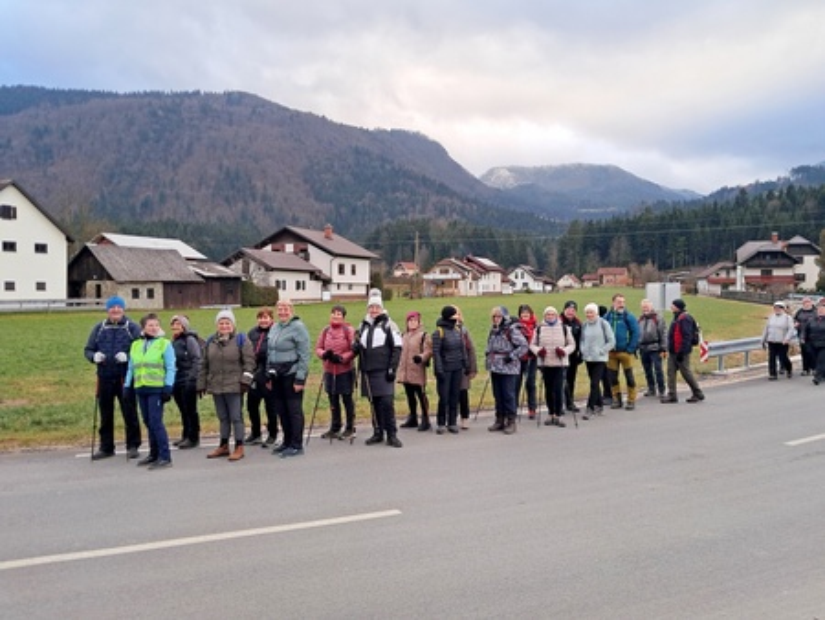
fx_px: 644
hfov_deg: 65.3
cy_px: 310
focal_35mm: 27
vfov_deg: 51.4
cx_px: 412
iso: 50
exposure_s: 1/60
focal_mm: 4
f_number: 1.8
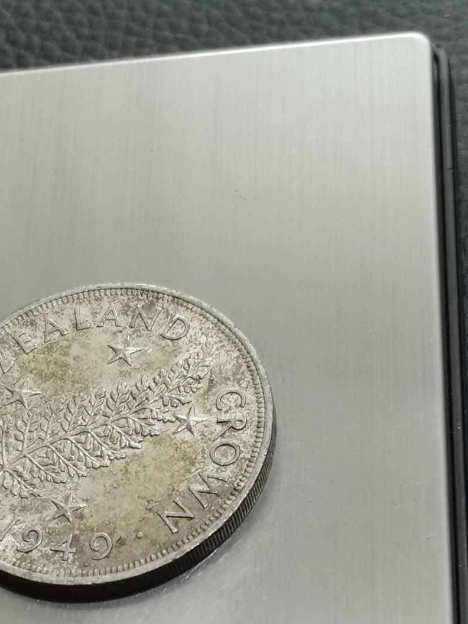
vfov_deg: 18.7
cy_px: 494
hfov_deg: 14.2
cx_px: 156
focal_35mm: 104
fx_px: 1875
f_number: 1.8
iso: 64
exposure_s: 1/90
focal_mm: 5.58
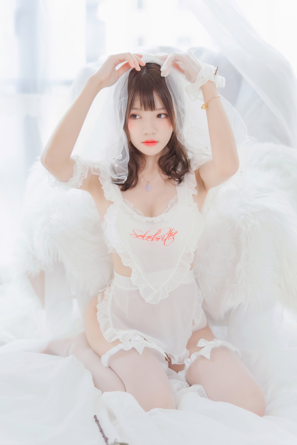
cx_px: 148
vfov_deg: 39.6
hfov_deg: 27.0
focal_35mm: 50
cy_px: 222
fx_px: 618
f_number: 2
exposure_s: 1/200
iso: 200
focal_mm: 50
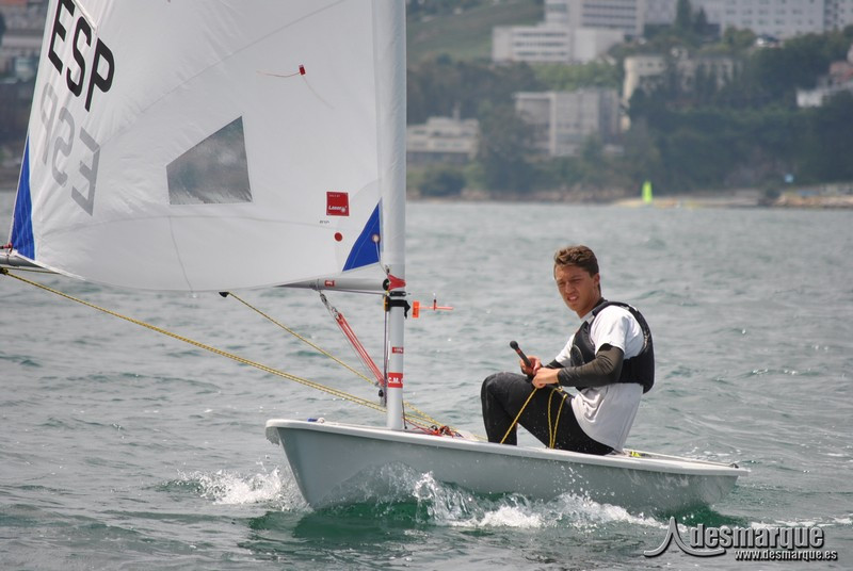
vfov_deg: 4.6
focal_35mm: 300
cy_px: 286
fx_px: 7119
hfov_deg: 6.9
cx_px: 426
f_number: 5.6
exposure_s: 1/500
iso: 100
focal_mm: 200
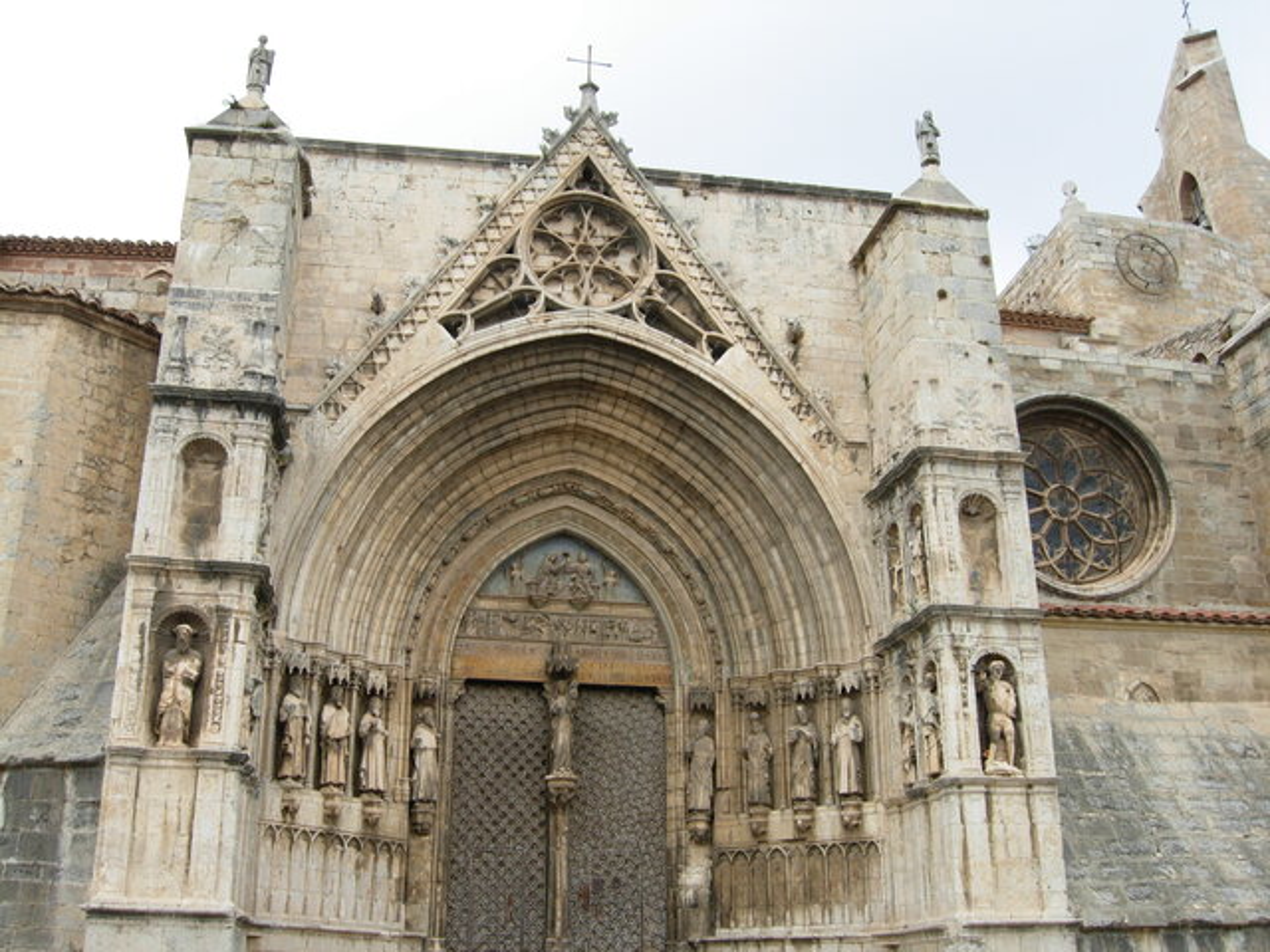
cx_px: 635
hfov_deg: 51.4
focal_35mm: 36
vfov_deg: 39.7
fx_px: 1321
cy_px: 476
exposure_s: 1/108
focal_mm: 7.5
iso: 50
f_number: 4.3
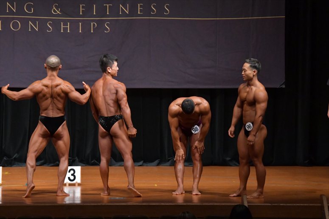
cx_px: 164
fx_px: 1845
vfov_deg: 6.8
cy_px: 110
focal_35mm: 202
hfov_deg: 10.2
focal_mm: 135
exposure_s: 1/400
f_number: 5.6
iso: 6400
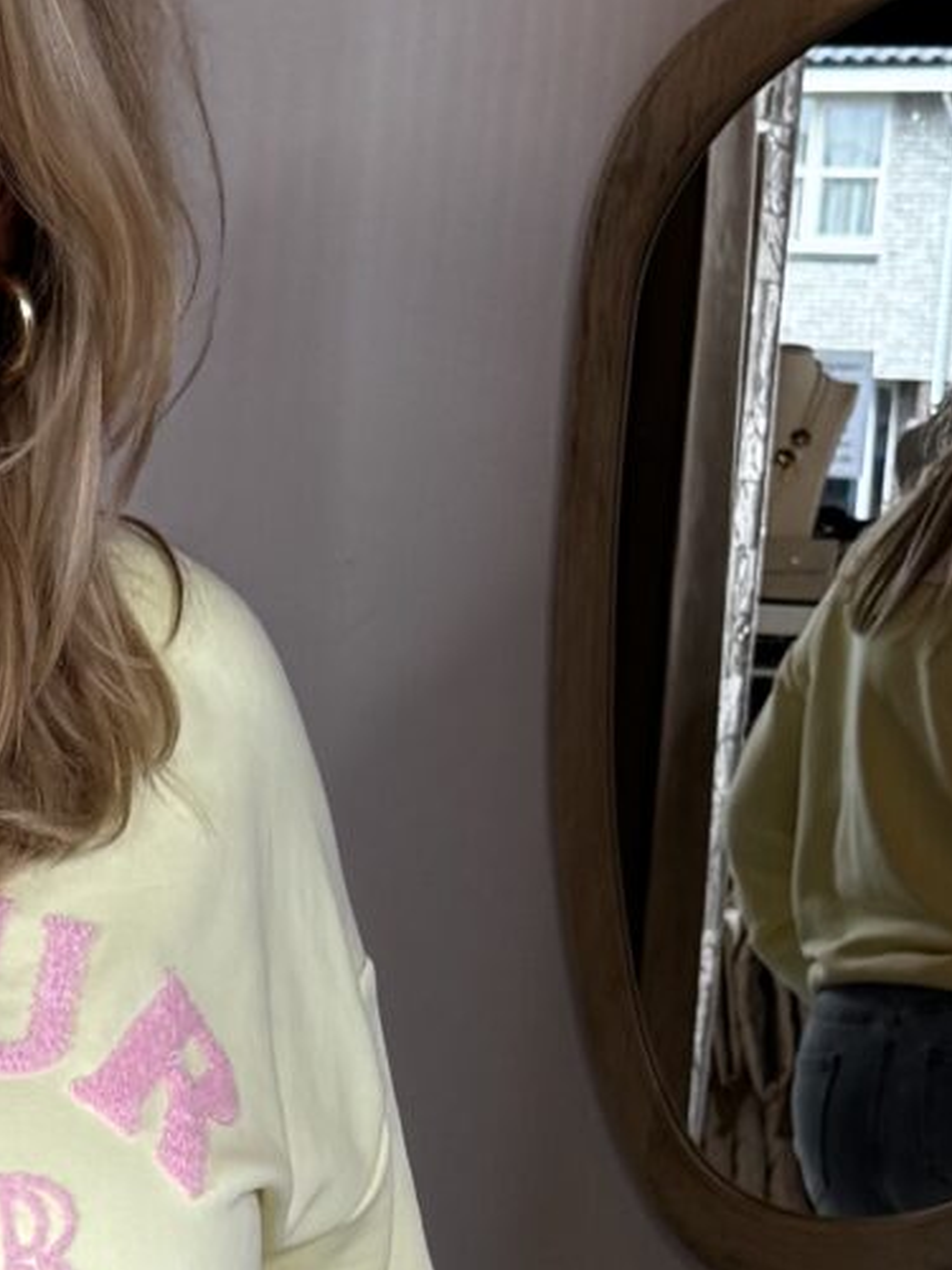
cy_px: 2129
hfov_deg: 11.7
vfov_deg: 14.5
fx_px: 4510
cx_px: -294
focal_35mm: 123
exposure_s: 1/100
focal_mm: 6.76
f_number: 1.78
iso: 80
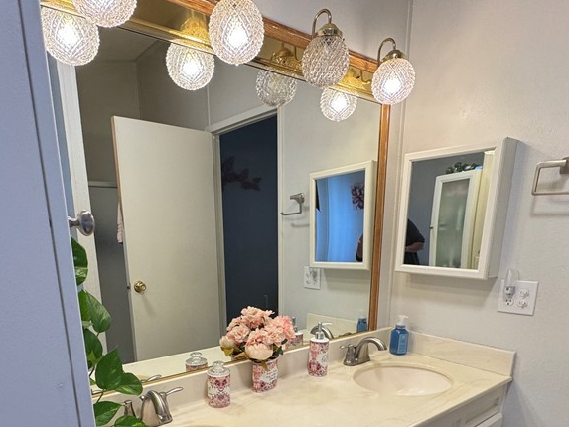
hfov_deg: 69.0
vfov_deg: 51.4
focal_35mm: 25
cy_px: 343
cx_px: 243
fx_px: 411
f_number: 2.2
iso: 160
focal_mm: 2.22
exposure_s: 1/120
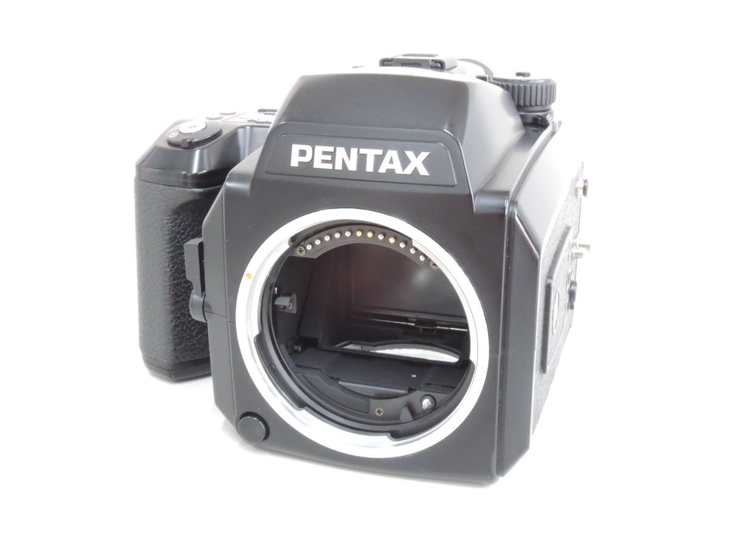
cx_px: 366
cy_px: 274
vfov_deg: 32.2
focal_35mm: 45
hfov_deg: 42.1
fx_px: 950
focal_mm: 8.1
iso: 800
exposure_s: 1/6
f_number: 8
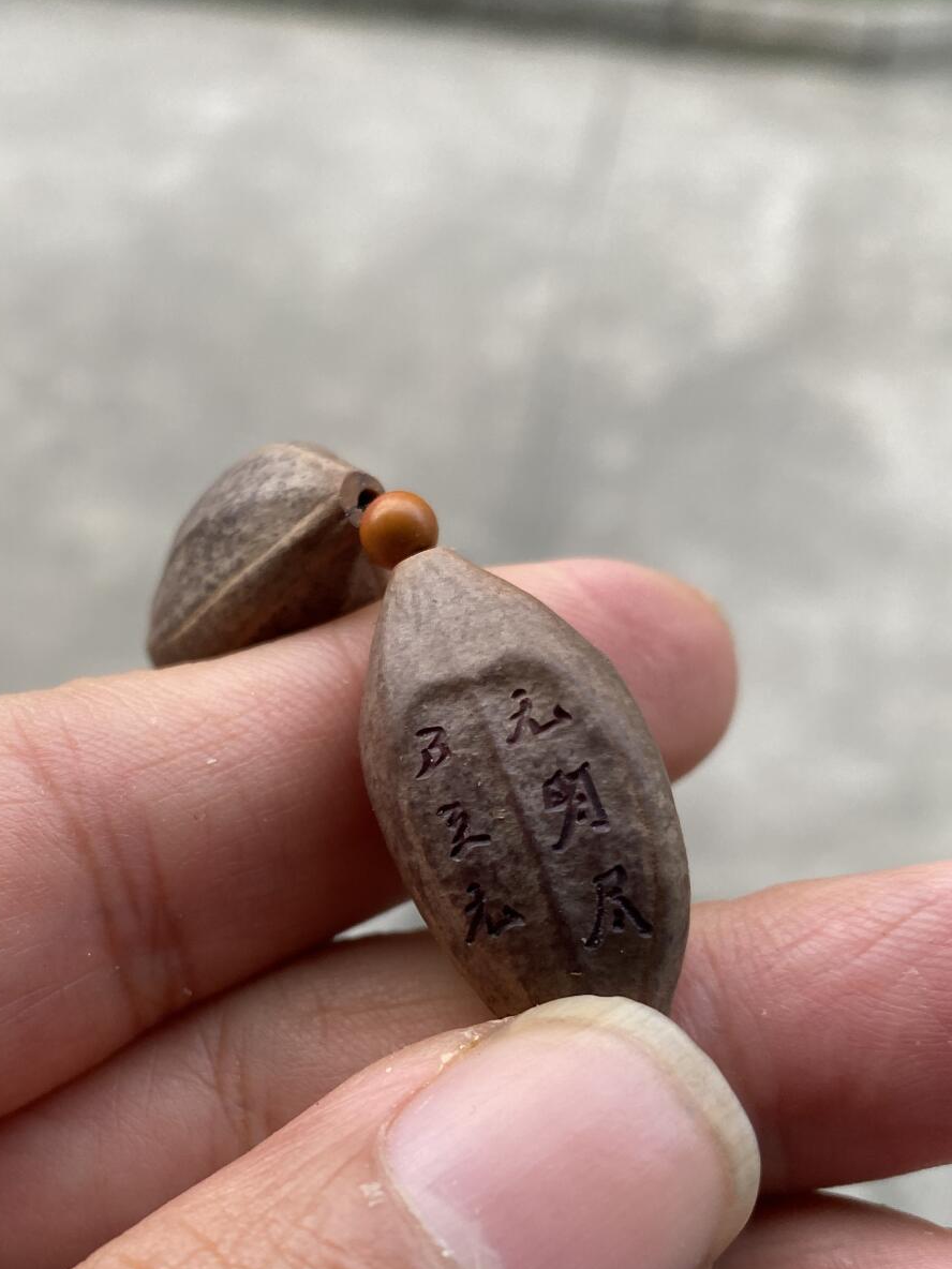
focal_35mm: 38
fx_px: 1393
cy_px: 874
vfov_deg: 47.9
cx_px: 235
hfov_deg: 36.8
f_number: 1.8
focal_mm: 4.25
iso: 80
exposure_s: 1/121
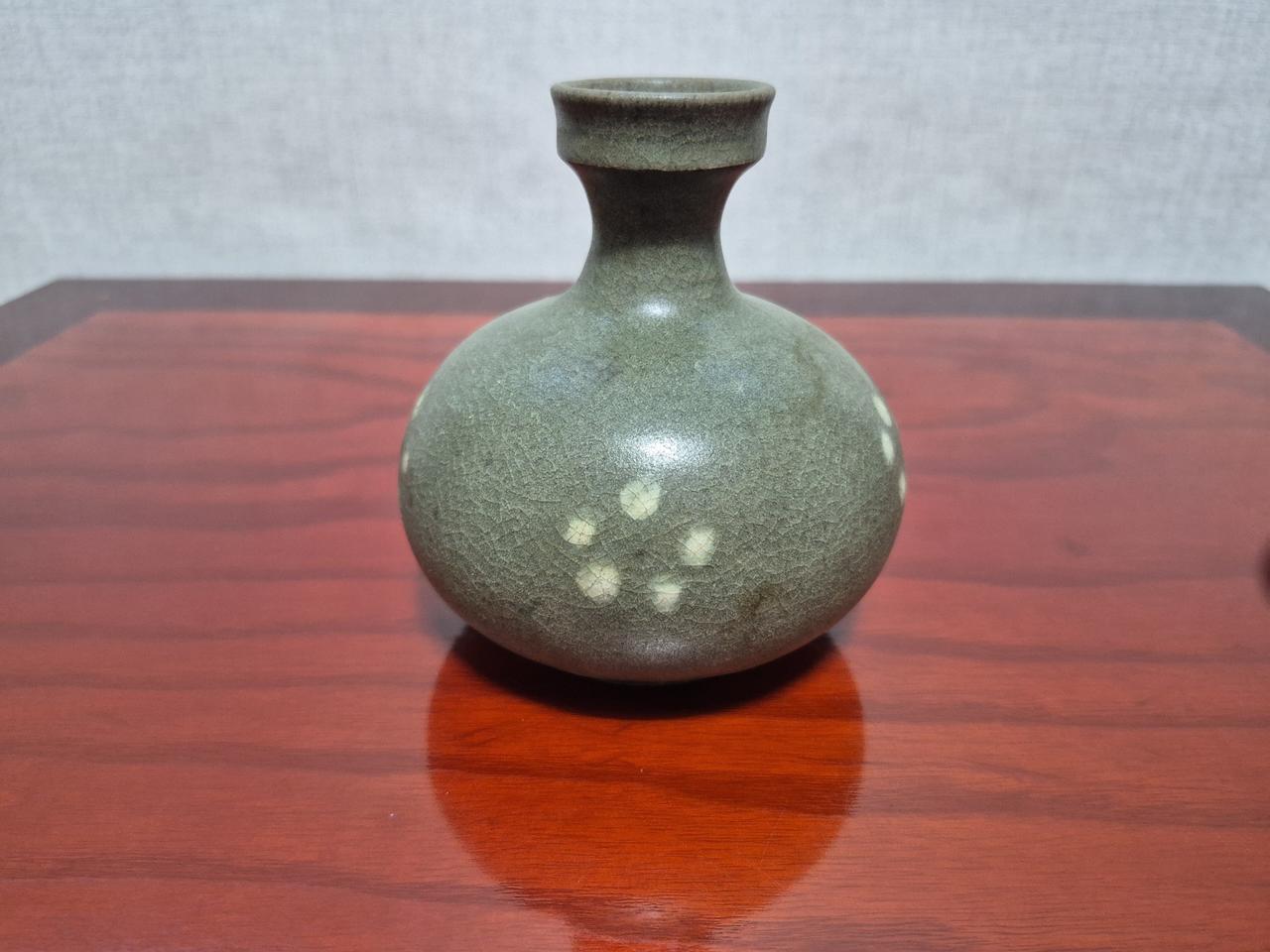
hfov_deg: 73.9
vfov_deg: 58.9
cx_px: 635
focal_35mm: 23
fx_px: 844
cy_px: 476
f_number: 1.8
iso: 640
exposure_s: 1/120
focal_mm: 5.4
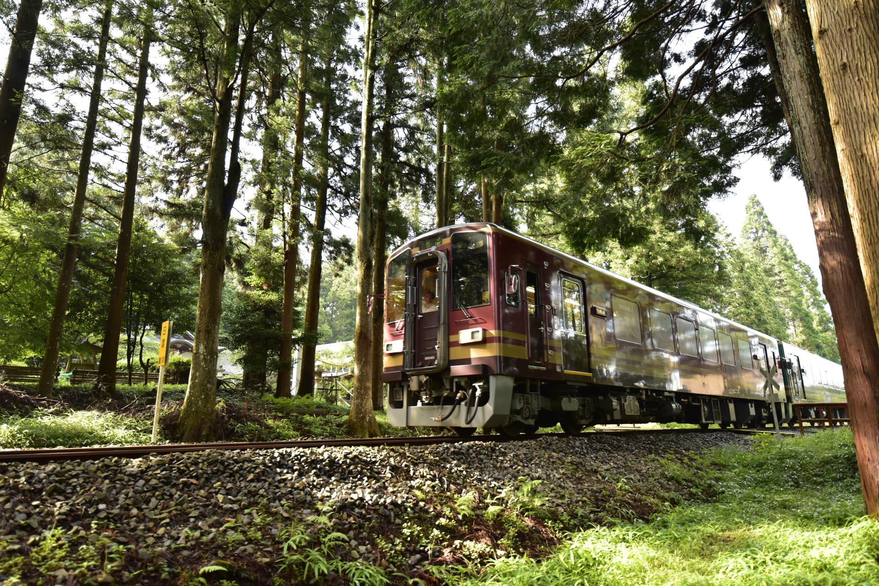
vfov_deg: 57.3
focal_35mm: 22
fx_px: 537
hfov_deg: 78.6
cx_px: 440
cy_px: 293
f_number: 2.8
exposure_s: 1/640
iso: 800
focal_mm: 22
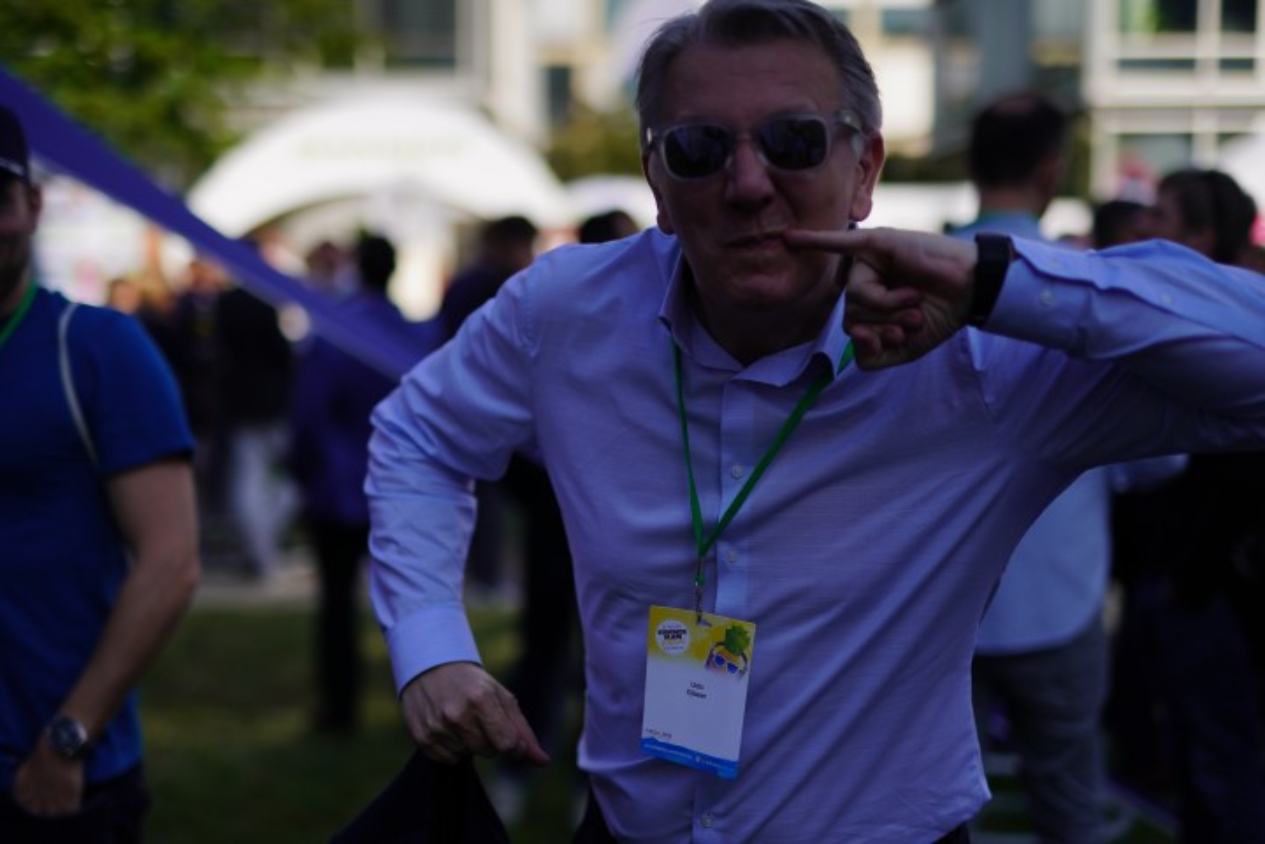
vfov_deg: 27.0
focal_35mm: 50
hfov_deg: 39.6
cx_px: 632
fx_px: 1757
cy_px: 422
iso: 100
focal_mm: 50
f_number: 1.4
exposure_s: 1/8000
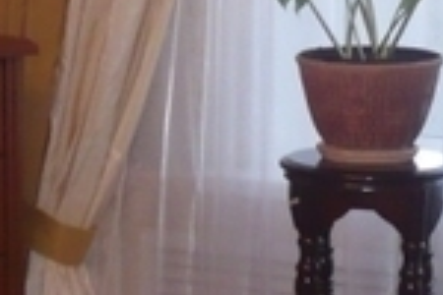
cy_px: -12
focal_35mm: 194
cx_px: 168
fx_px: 2387
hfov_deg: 10.6
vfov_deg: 7.0
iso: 200
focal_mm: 5.8
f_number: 2.8
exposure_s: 1/30
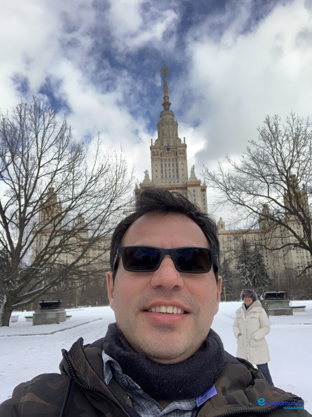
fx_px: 385
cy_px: 208
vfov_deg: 56.8
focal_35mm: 32
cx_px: 156
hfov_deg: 44.2
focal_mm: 2.87
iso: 16
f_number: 2.2
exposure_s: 1/459
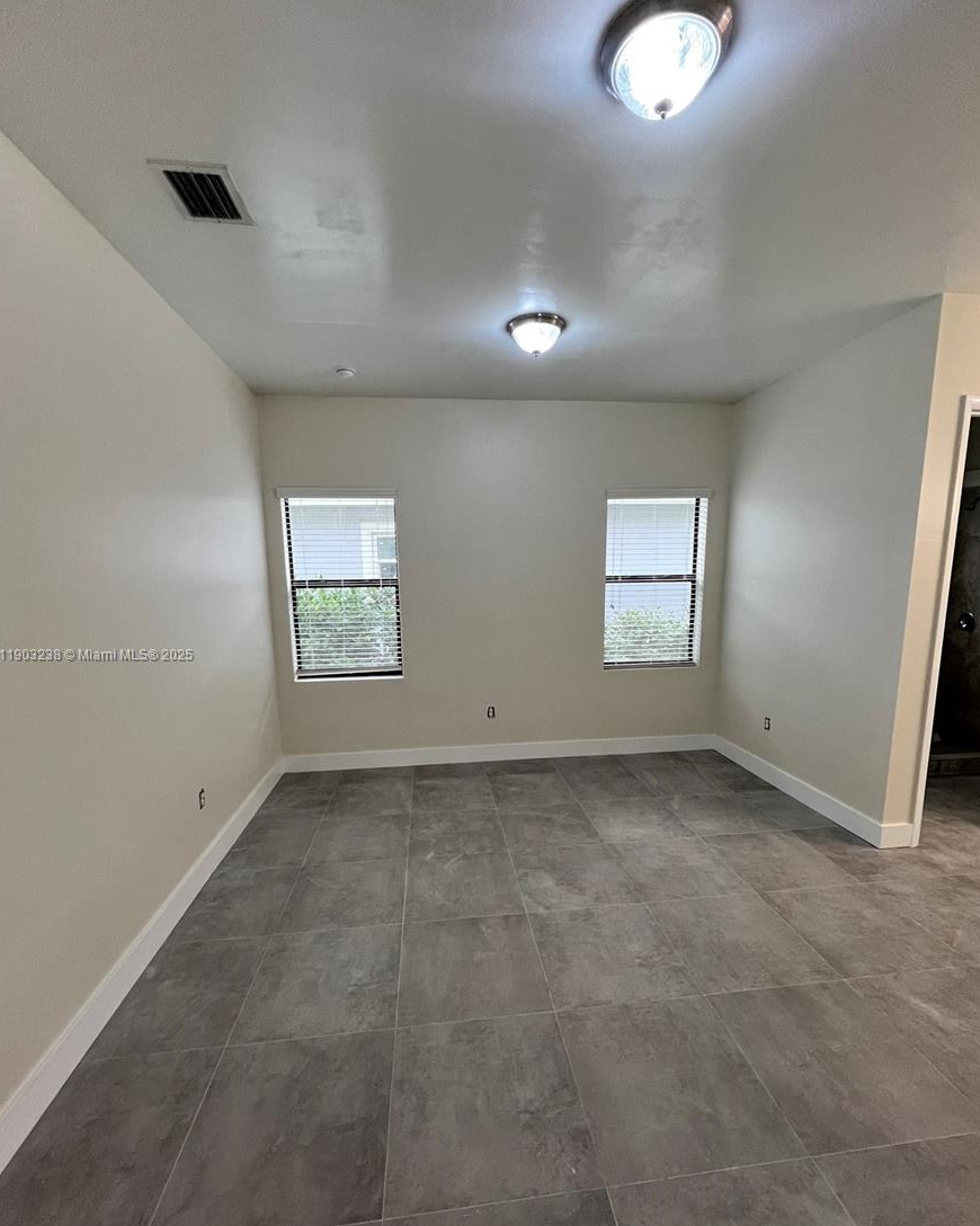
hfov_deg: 88.0
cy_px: 656
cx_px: 493
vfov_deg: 100.6
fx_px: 508
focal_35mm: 14
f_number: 1.8
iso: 160
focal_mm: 1.57
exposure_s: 1/120
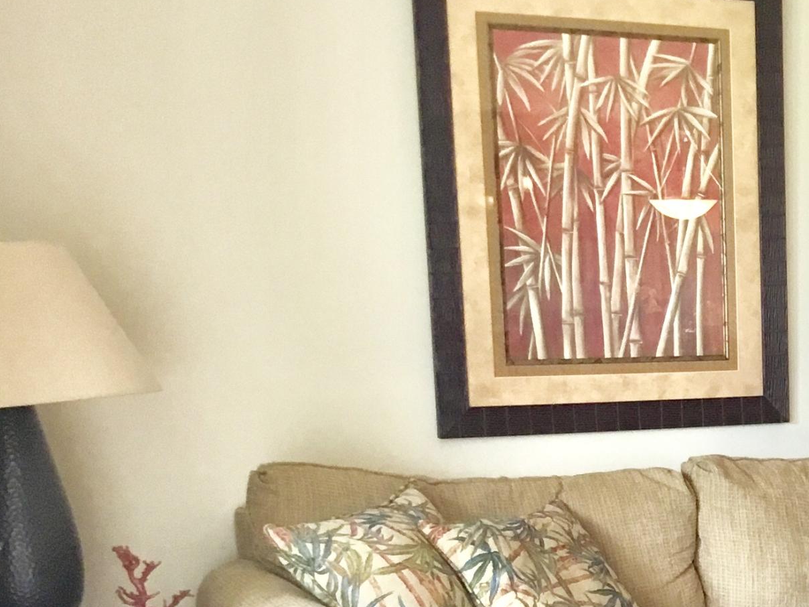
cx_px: 946
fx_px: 1800
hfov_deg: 23.4
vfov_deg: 18.6
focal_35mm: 77
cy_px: 628
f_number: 2.4
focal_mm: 3.3
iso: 80
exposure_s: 1/30
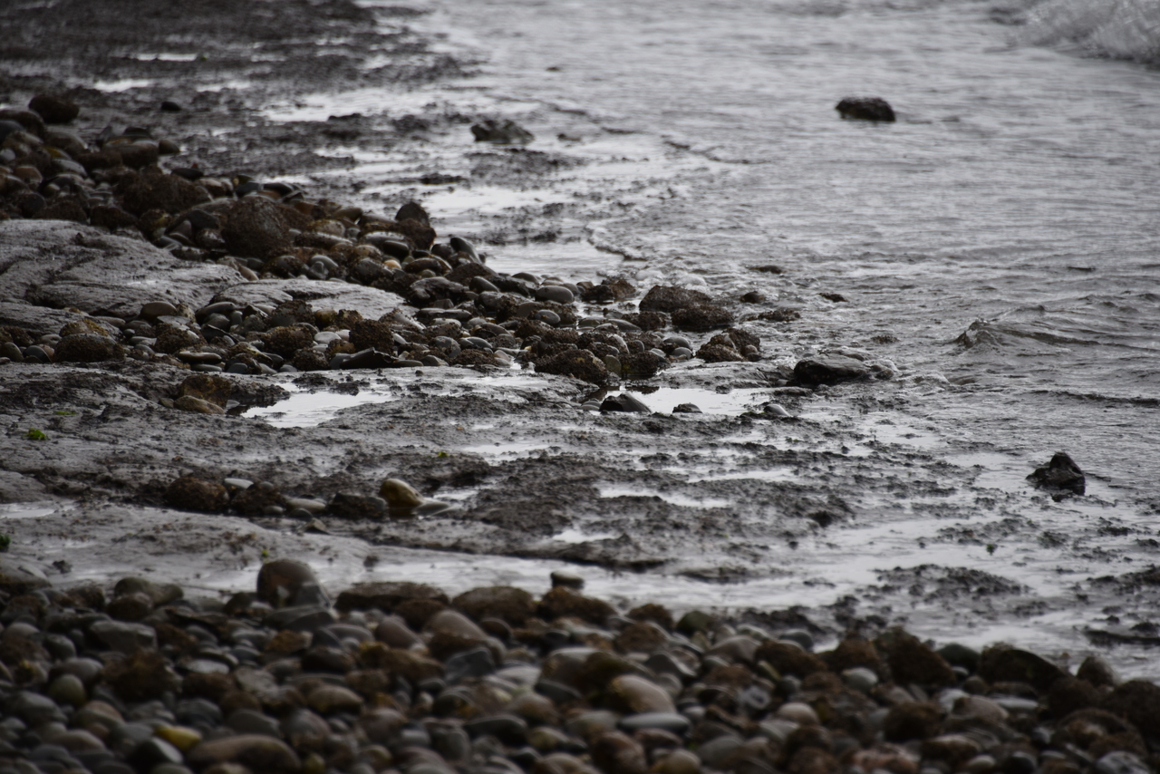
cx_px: 580
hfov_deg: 6.9
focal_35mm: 300
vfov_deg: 4.6
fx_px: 9668
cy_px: 387
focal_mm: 300
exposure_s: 1/640
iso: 280
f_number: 5.6
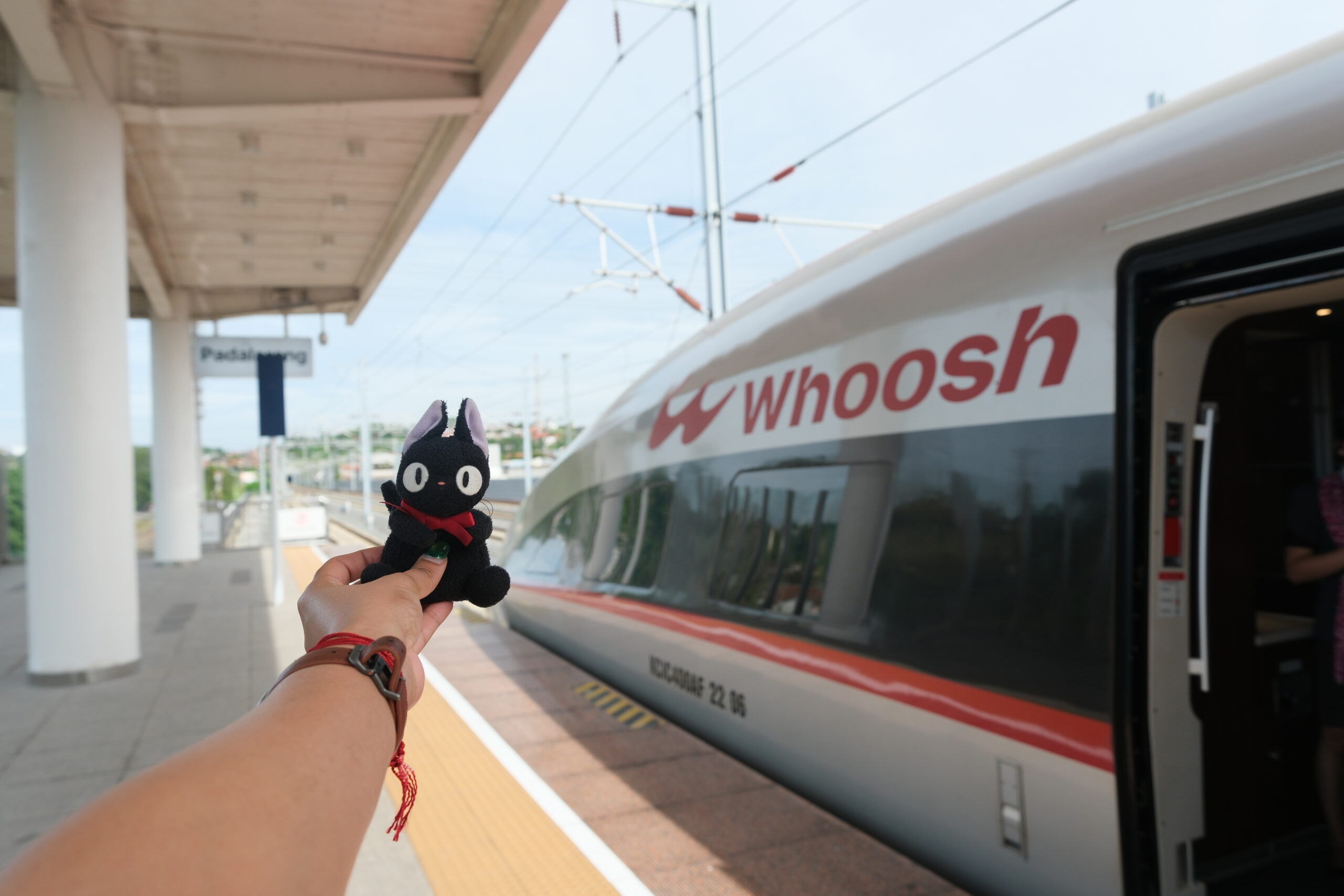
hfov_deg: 73.7
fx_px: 896
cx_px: 672
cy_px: 448
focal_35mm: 24
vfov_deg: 53.1
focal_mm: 16
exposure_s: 1/340
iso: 250
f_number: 4
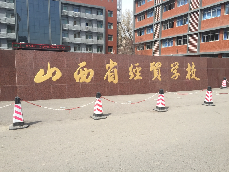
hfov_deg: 61.7
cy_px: 86
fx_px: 192
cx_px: 114
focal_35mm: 29
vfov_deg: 48.2
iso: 32
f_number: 2.2
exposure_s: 1/842
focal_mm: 4.15
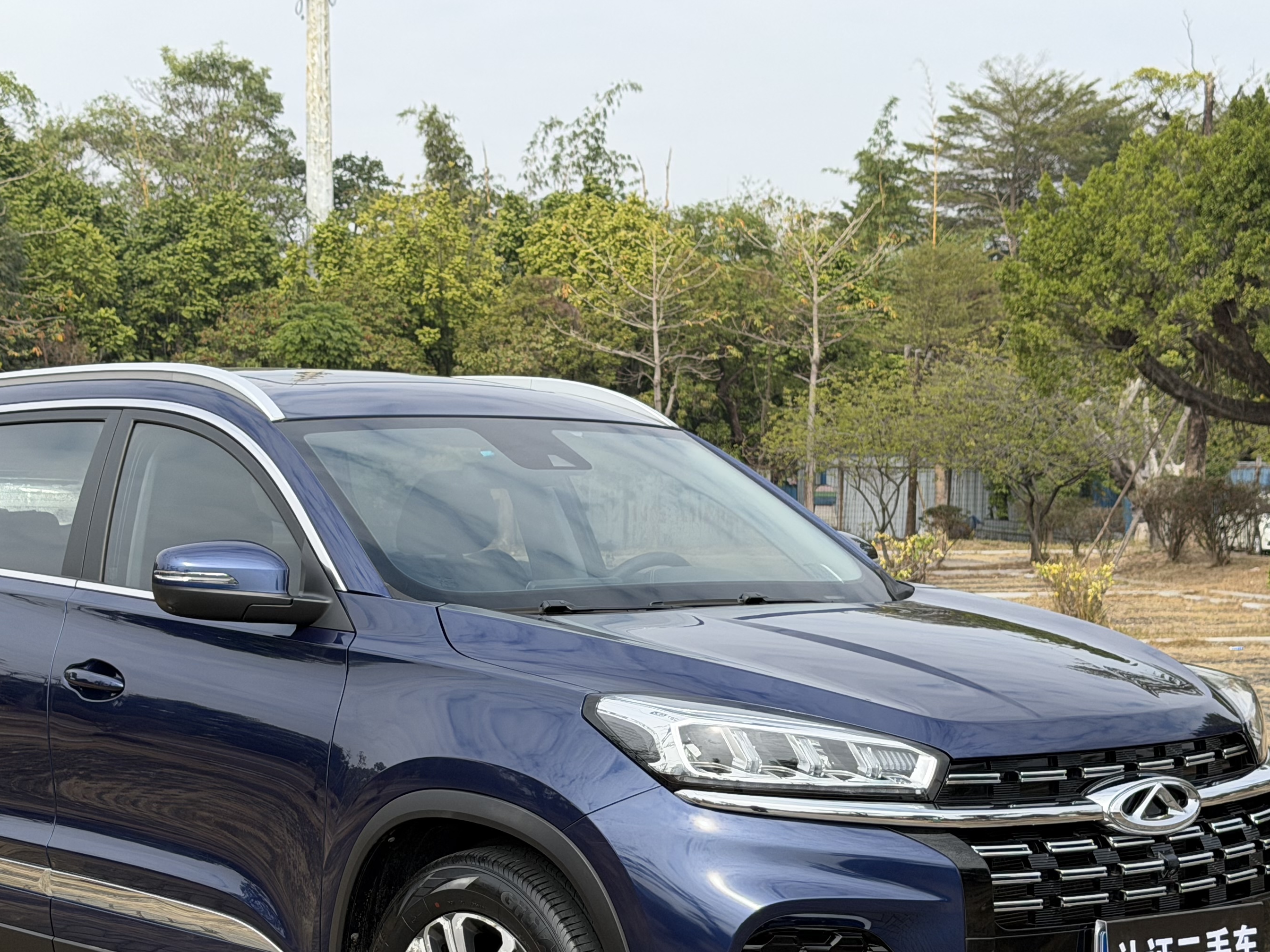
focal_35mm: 72
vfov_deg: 20.3
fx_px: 2642
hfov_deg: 27.0
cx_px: 509
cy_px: 691
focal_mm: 6.76
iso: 80
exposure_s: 1/2976
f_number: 1.78
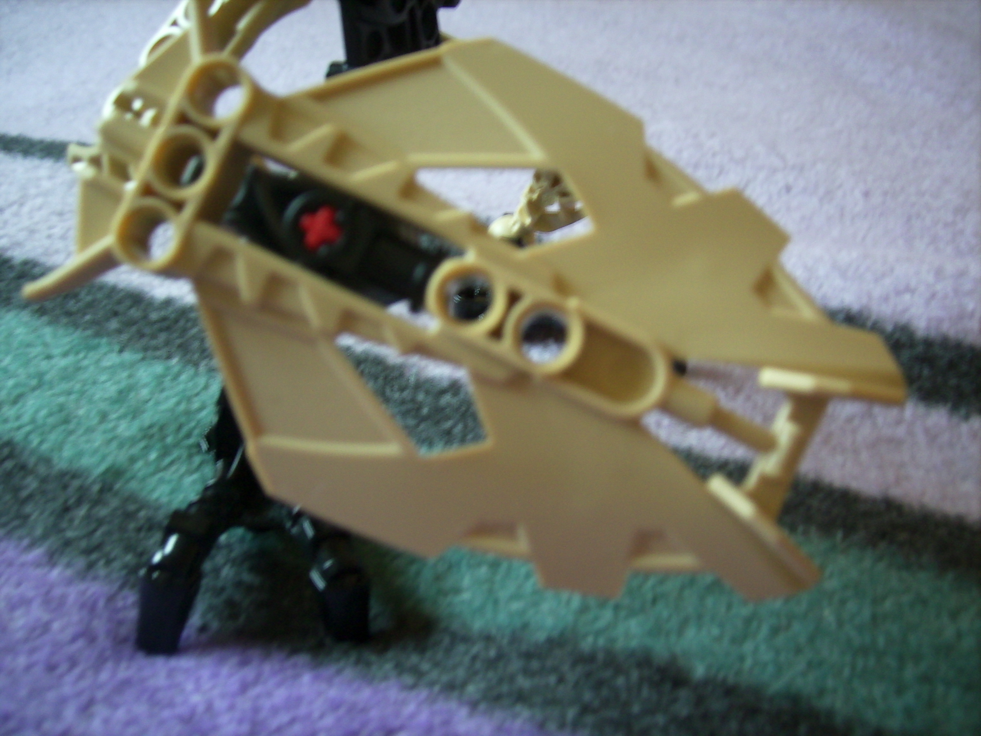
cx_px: 490
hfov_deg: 56.8
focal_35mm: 32
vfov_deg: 44.2
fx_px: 907
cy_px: 368
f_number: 2.8
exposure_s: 1/5
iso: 50
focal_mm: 5.99
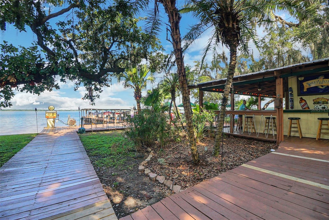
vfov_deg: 77.4
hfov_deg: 100.4
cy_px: 110
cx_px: 164
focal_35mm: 15
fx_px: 137
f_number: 9
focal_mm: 10
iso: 320
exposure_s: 1/160
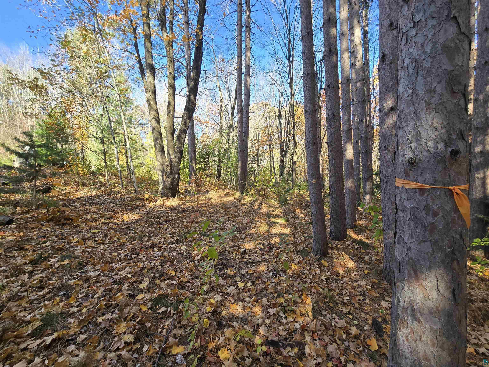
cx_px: 244
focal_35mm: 13
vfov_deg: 89.9
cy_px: 184
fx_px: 184
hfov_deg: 106.2
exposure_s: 1/260
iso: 50
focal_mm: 2.2
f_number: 2.2
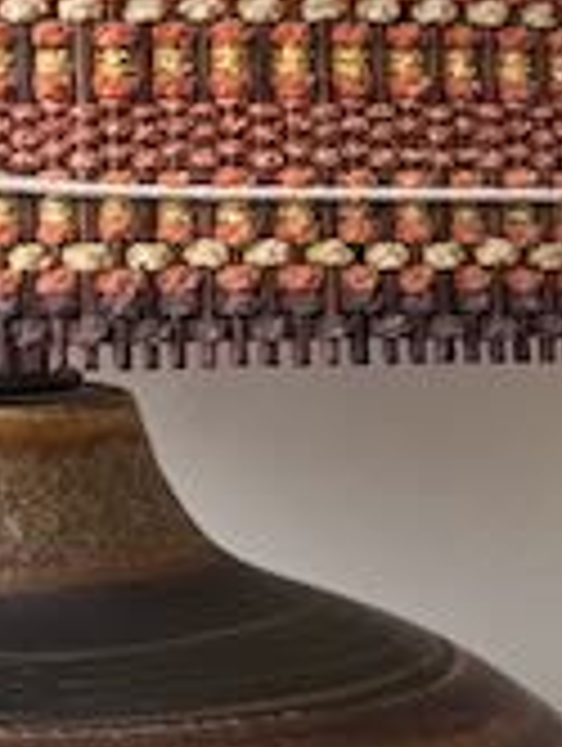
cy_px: 99
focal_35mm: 185
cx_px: 94
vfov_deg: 10.6
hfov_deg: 8.0
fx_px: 3994
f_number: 1.78
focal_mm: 6.76
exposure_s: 1/121
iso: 64
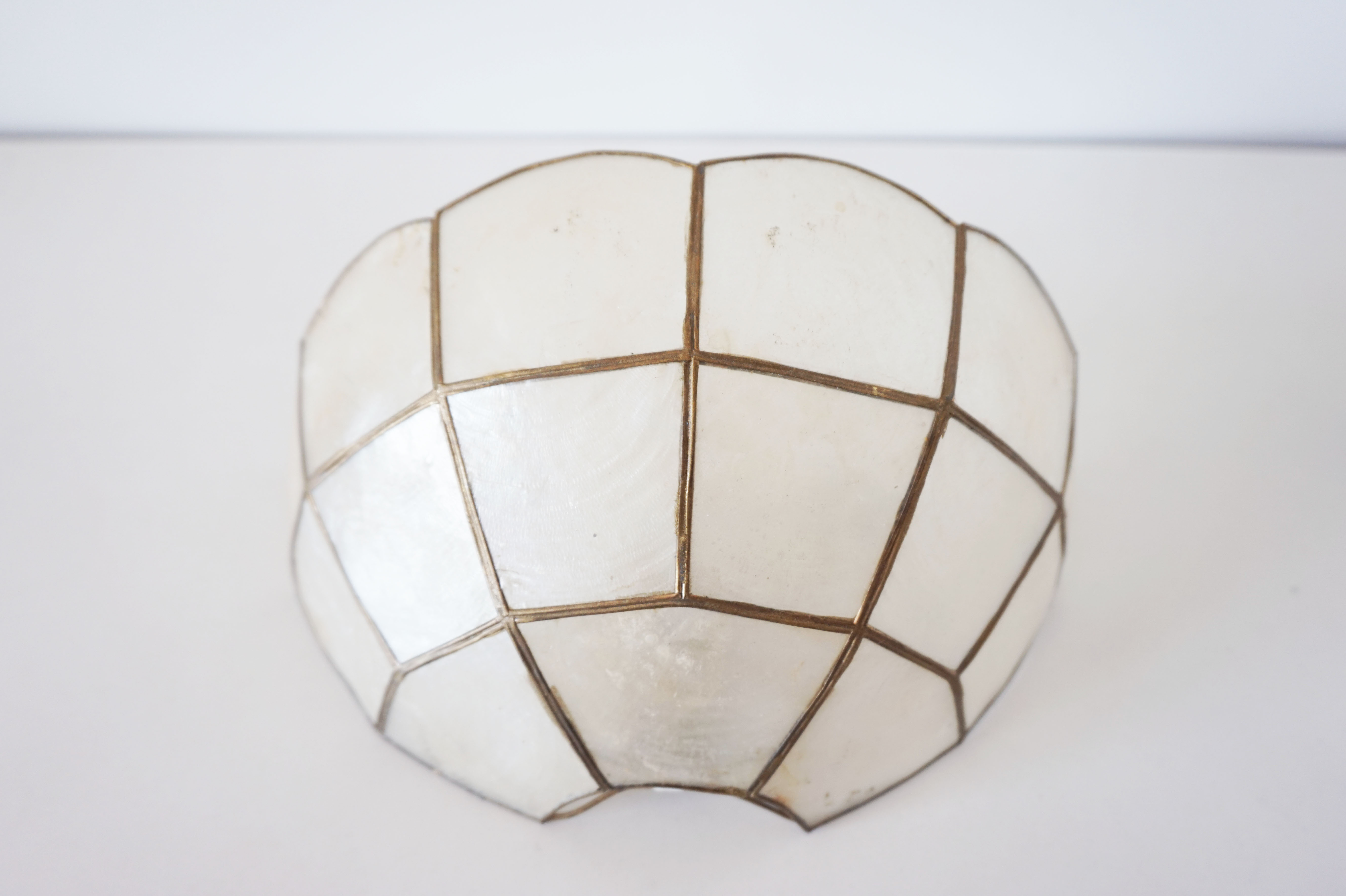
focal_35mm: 28
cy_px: 448
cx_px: 673
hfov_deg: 64.6
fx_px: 1065
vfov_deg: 45.6
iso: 160
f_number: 4
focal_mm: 19
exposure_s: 1/60
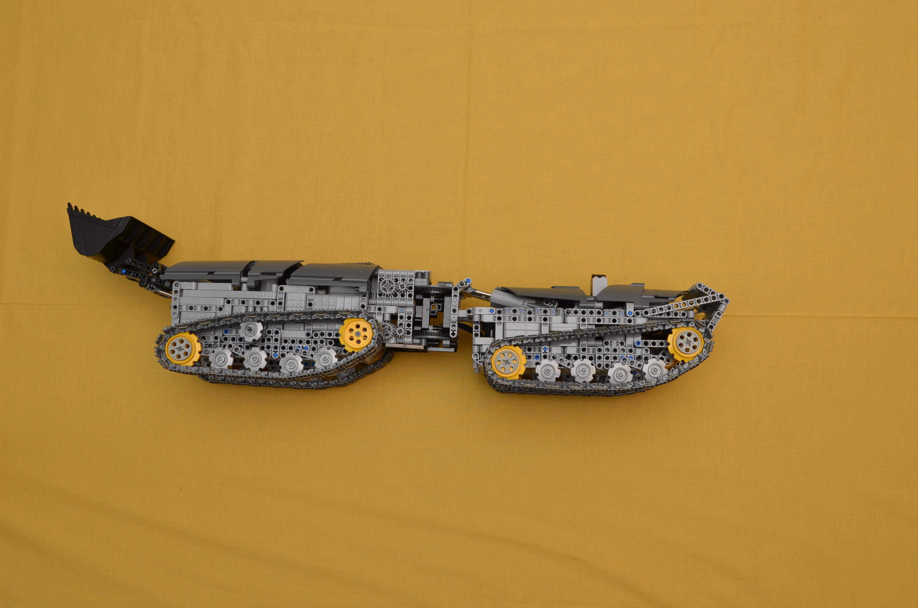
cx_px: 459
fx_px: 992
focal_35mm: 39
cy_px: 304
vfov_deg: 34.1
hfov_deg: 49.6
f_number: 8
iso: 100
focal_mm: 26
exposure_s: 1/60
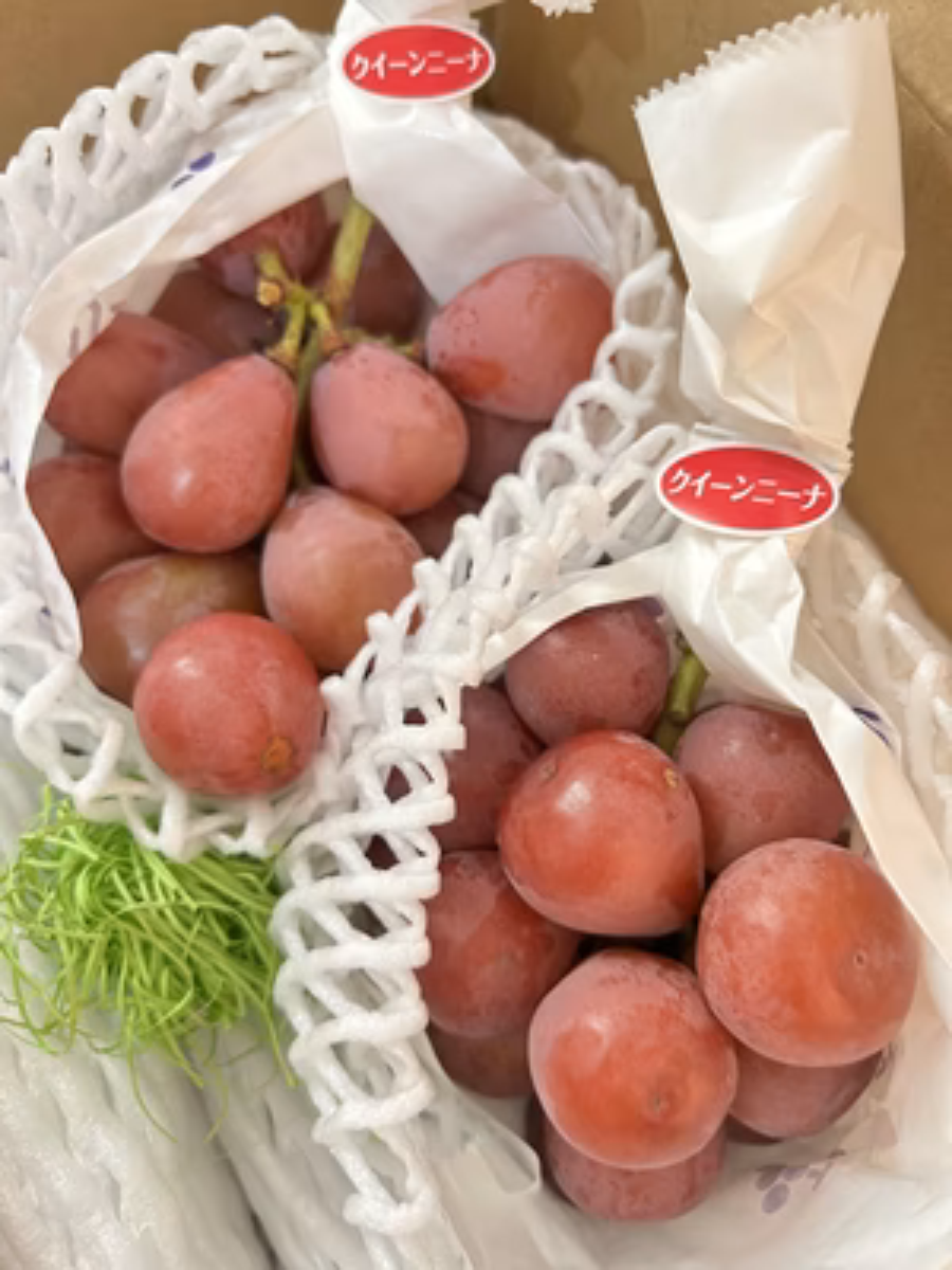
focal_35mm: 26
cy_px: 635
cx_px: 476
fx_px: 953
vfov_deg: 67.3
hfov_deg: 53.1
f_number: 1.5
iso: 640
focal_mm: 5.7
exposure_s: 1/32
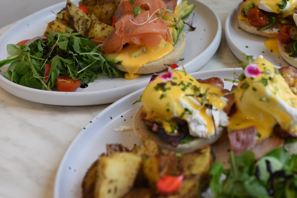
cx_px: 233
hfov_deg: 31.6
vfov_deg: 21.6
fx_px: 511
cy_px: 41
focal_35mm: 62
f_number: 2.8
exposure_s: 1/160
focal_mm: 26
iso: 100
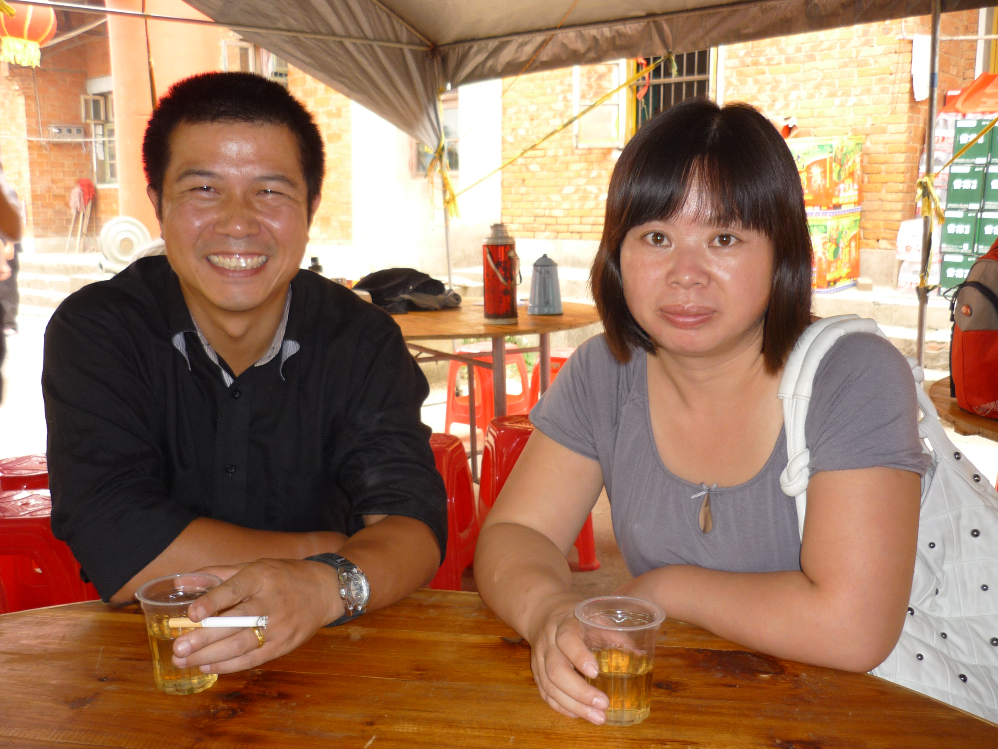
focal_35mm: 33
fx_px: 951
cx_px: 499
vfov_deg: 42.9
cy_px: 374
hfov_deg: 55.4
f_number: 2.8
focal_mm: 5.5
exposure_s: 1/15
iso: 100
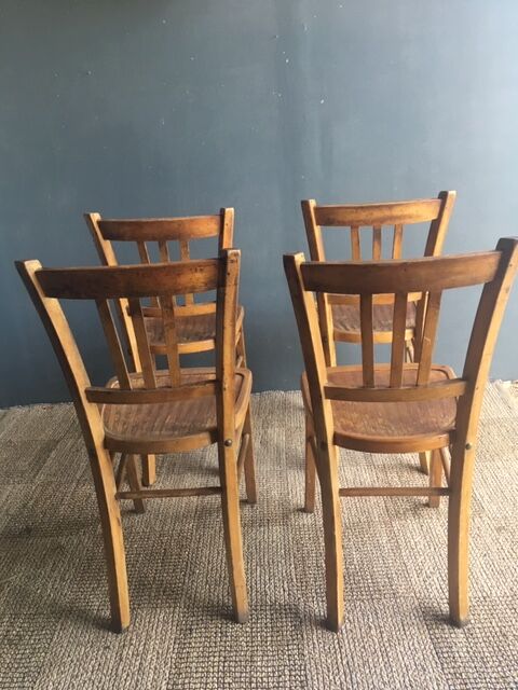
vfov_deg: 61.7
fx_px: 579
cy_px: 345
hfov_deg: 48.2
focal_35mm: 29
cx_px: 259
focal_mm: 4.15
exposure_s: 1/33
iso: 50
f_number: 2.2
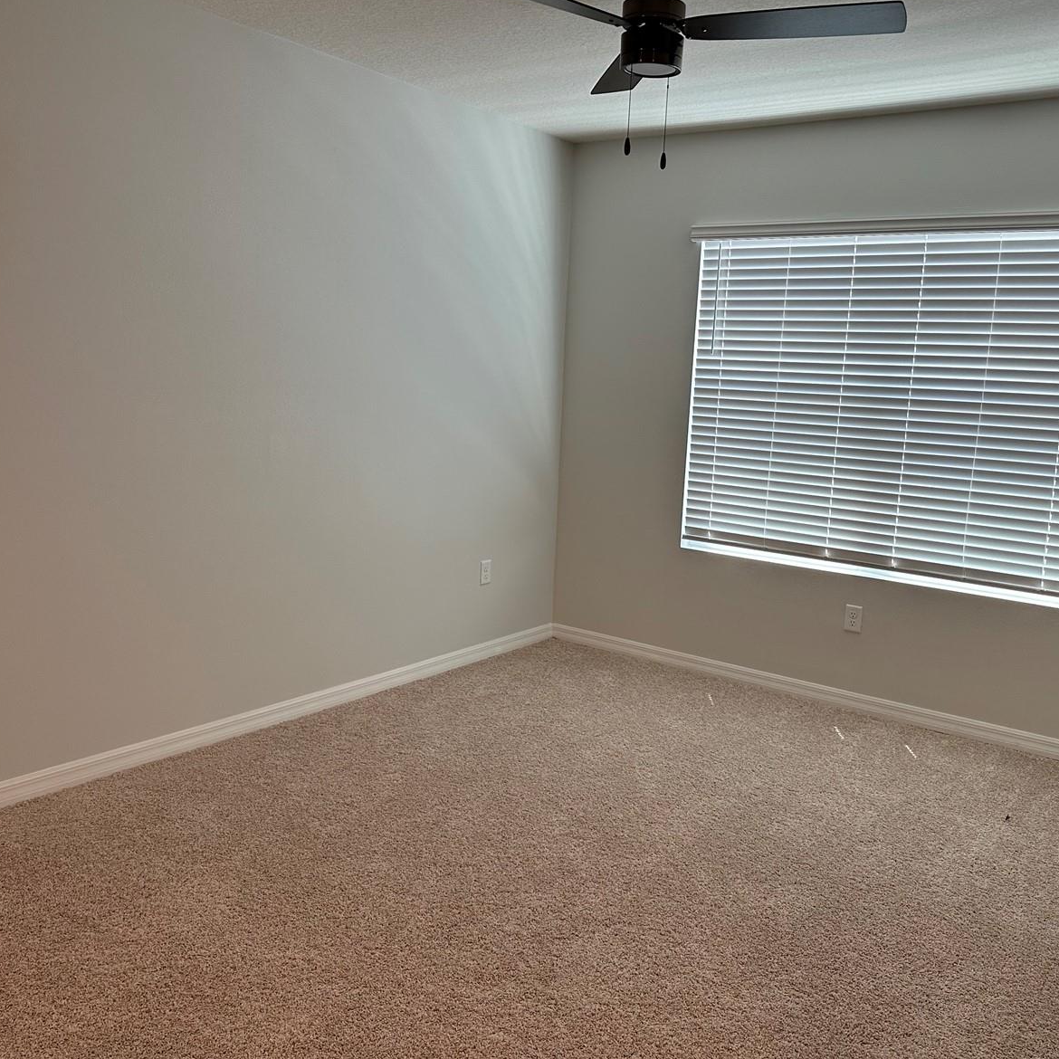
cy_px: 533
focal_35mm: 29
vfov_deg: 55.6
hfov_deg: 55.5
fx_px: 1004
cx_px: 595
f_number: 1.78
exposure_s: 1/120
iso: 160
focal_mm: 6.86
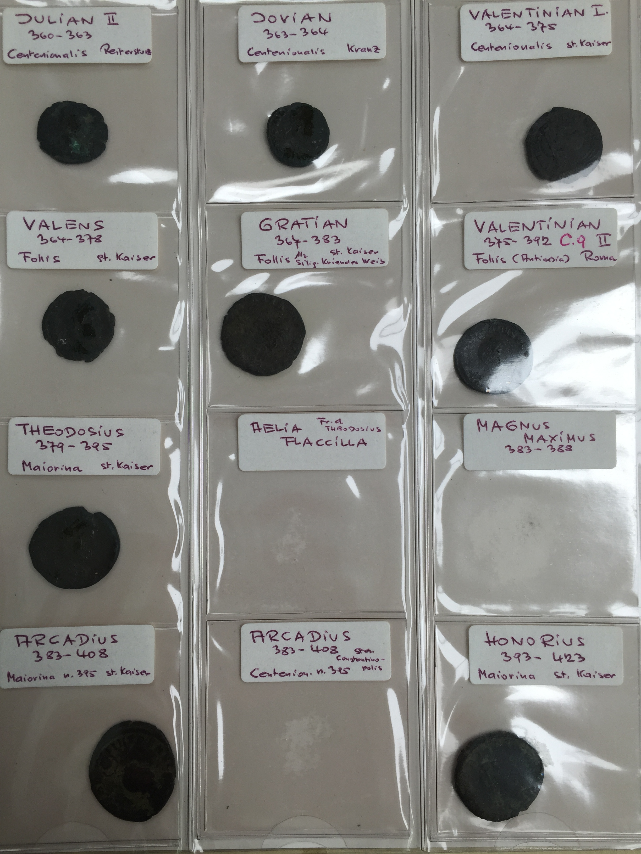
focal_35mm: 29
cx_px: 320
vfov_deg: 61.7
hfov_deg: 48.2
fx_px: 716
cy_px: 427
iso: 32
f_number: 2.2
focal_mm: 4.15
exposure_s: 1/100
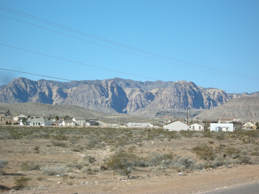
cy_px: 97
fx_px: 831
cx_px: 130
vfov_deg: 13.3
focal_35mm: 111
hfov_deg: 17.7
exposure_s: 1/250
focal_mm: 23.7
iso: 67
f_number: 5.4
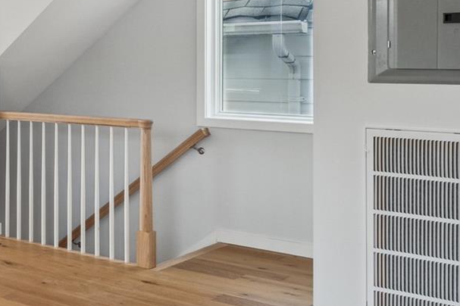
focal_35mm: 54
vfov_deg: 24.6
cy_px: 57
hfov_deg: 30.3
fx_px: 690
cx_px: -117
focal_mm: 10.5
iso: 320
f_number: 9
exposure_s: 1/10
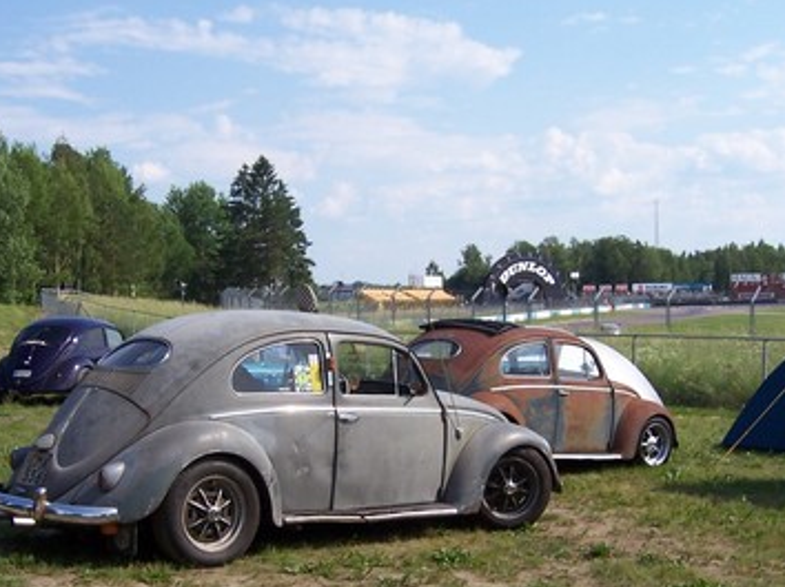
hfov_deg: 34.4
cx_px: 373
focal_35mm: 56
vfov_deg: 26.0
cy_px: 377
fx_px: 1269
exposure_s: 1/500
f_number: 4.8
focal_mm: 6
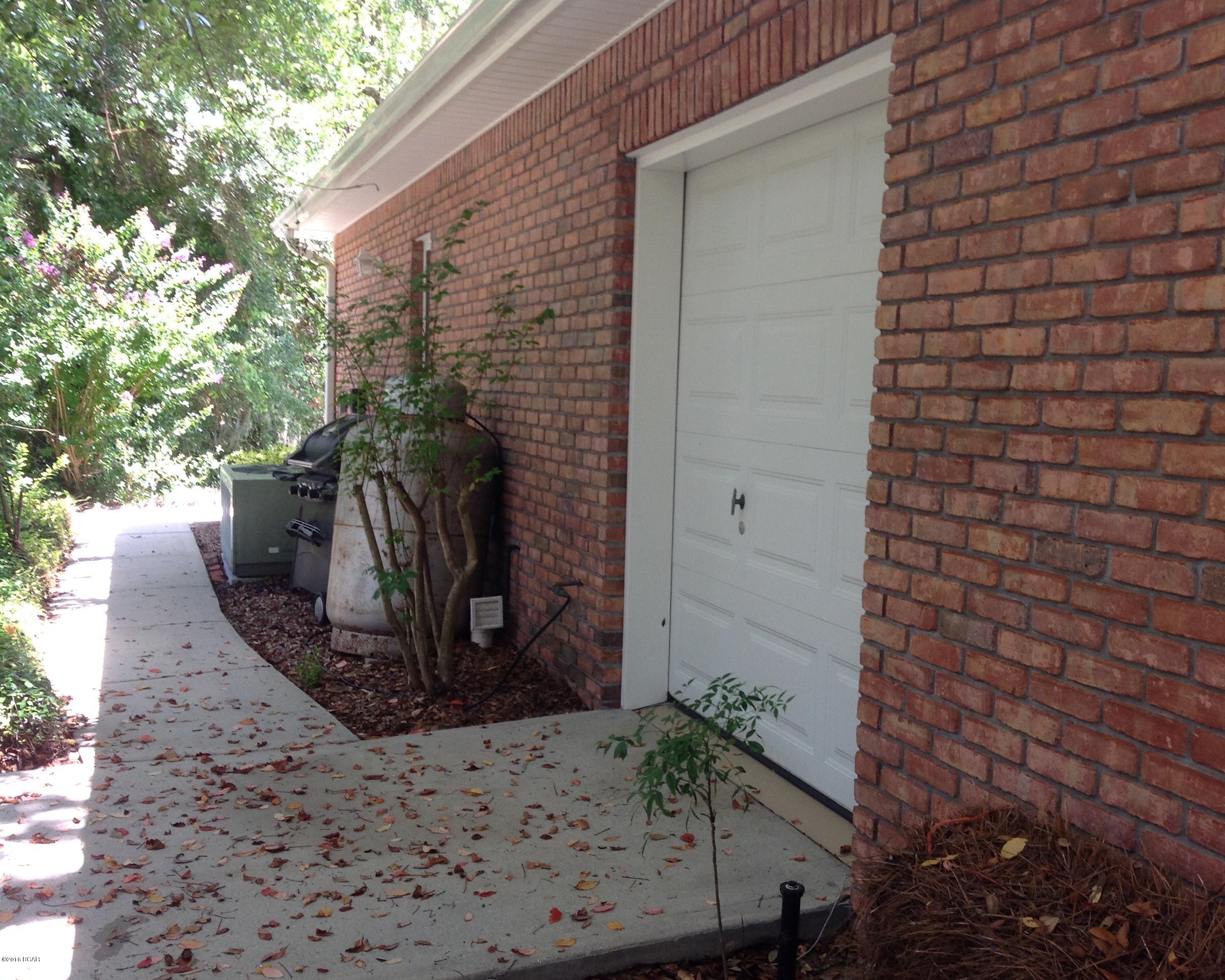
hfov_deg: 49.0
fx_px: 1341
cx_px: 664
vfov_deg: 40.1
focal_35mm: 37
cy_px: 495
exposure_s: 1/120
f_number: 2.4
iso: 80
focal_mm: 4.28
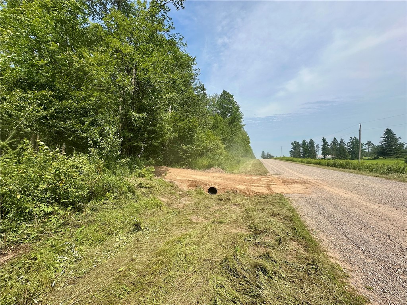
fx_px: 165
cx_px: 204
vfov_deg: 85.7
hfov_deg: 102.1
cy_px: 152
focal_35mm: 14
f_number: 2.2
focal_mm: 2.22
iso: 50
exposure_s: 1/2020
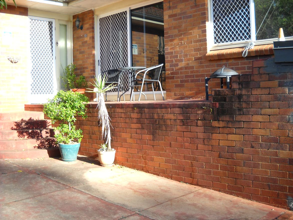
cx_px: 146
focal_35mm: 41
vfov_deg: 35.1
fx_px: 347
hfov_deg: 45.8
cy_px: 110
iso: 64
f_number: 3.1
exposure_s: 1/141
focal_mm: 6.72
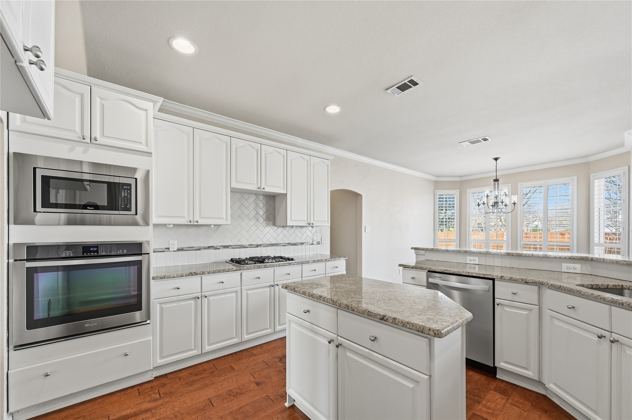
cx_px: 316
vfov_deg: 81.1
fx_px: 246
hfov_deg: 104.3
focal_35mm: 14
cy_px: 210
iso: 1000
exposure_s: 1/1600
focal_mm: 14
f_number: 7.1
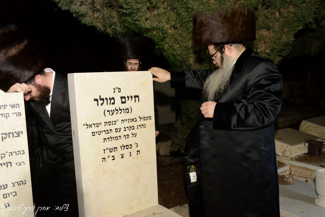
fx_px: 307
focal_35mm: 34
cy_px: 108
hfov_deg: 55.8
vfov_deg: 38.9
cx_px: 162
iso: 2500
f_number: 5
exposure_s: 1/60
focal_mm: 34
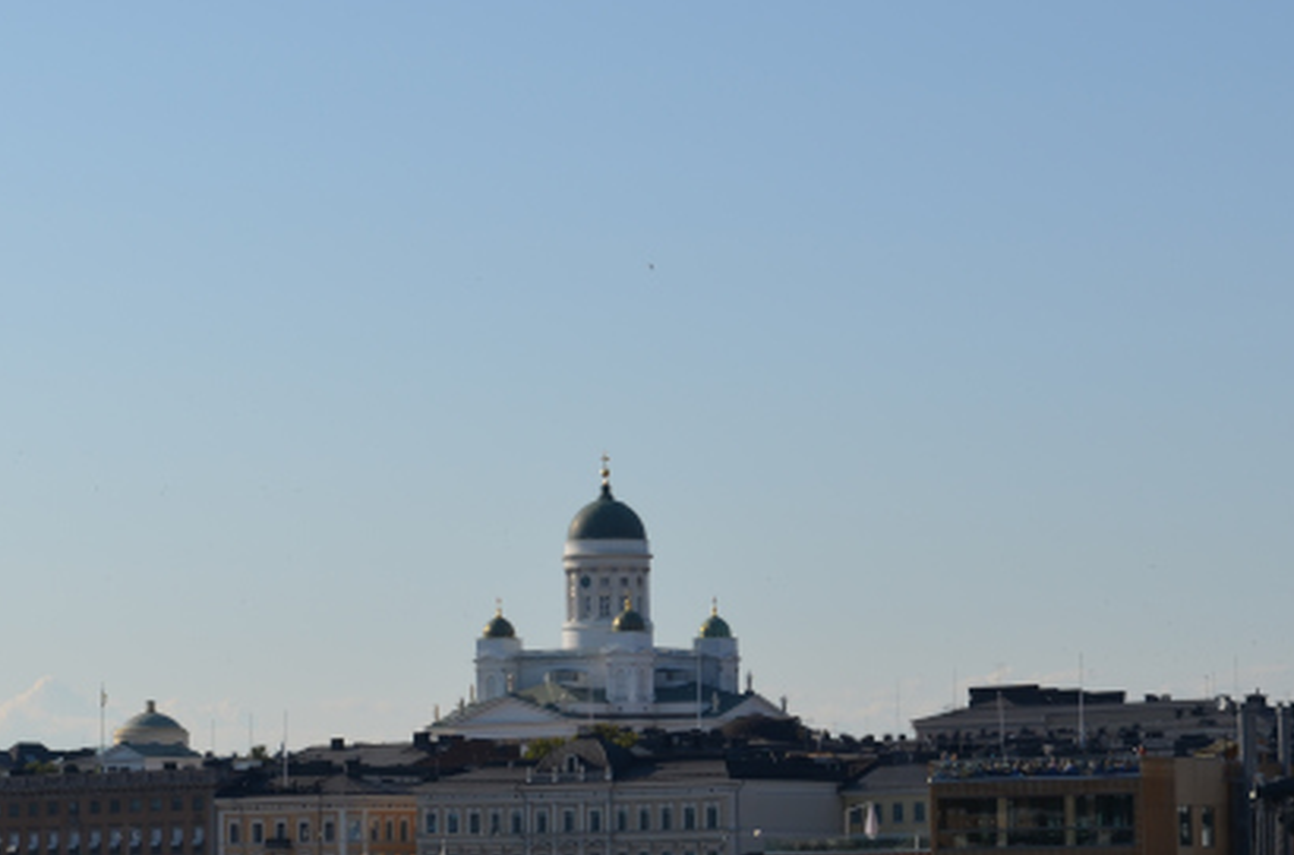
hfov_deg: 17.8
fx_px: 4122
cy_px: 521
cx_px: 606
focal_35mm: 115
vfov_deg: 11.8
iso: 100
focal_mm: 52
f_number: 9
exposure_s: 1/320
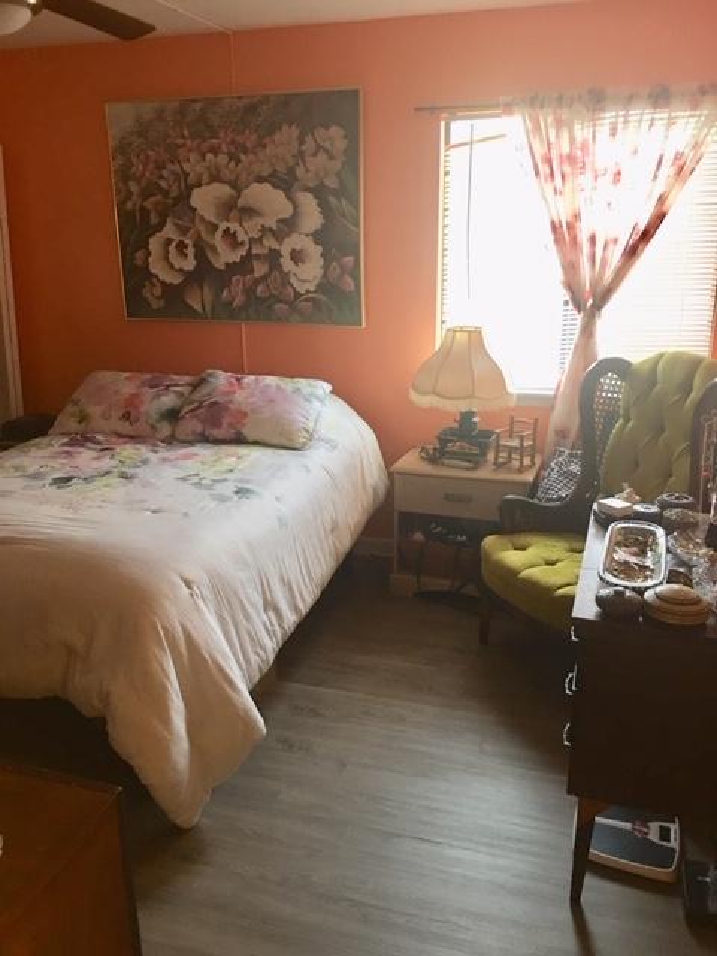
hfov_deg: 48.2
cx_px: 358
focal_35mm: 29
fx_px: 801
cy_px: 478
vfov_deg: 61.7
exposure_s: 1/15
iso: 80
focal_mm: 4.15
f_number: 2.2
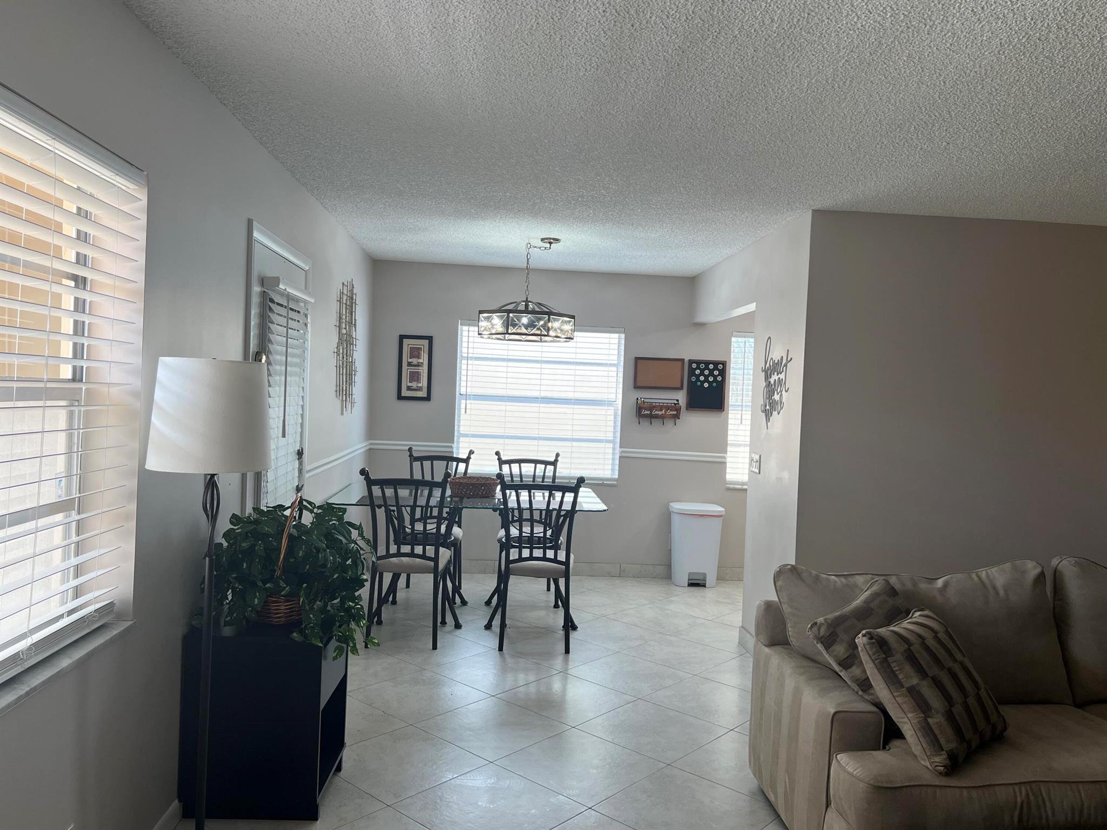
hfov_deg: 67.3
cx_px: 554
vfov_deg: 53.1
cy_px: 415
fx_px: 831
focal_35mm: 26
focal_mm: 5.7
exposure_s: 1/162
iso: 64
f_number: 1.5
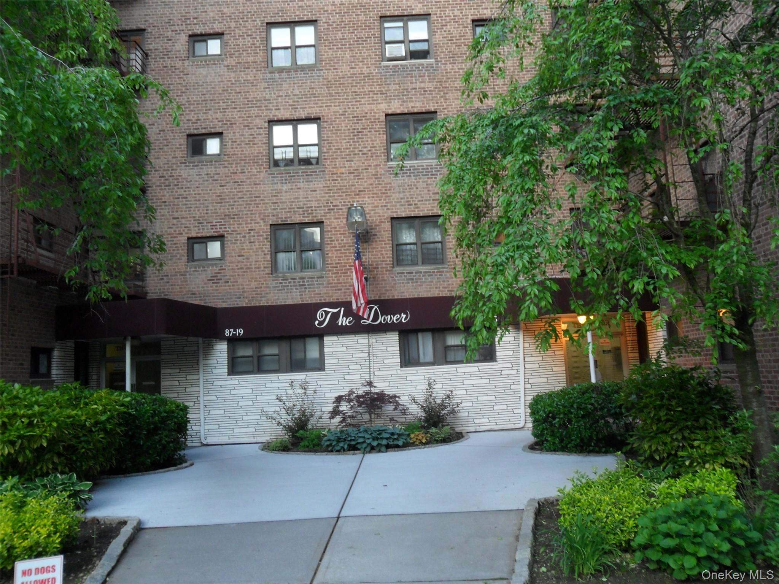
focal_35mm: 27
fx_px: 608
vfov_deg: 51.4
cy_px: 292
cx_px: 390
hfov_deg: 65.3
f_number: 3.5
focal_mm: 4.9
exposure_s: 1/45
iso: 100
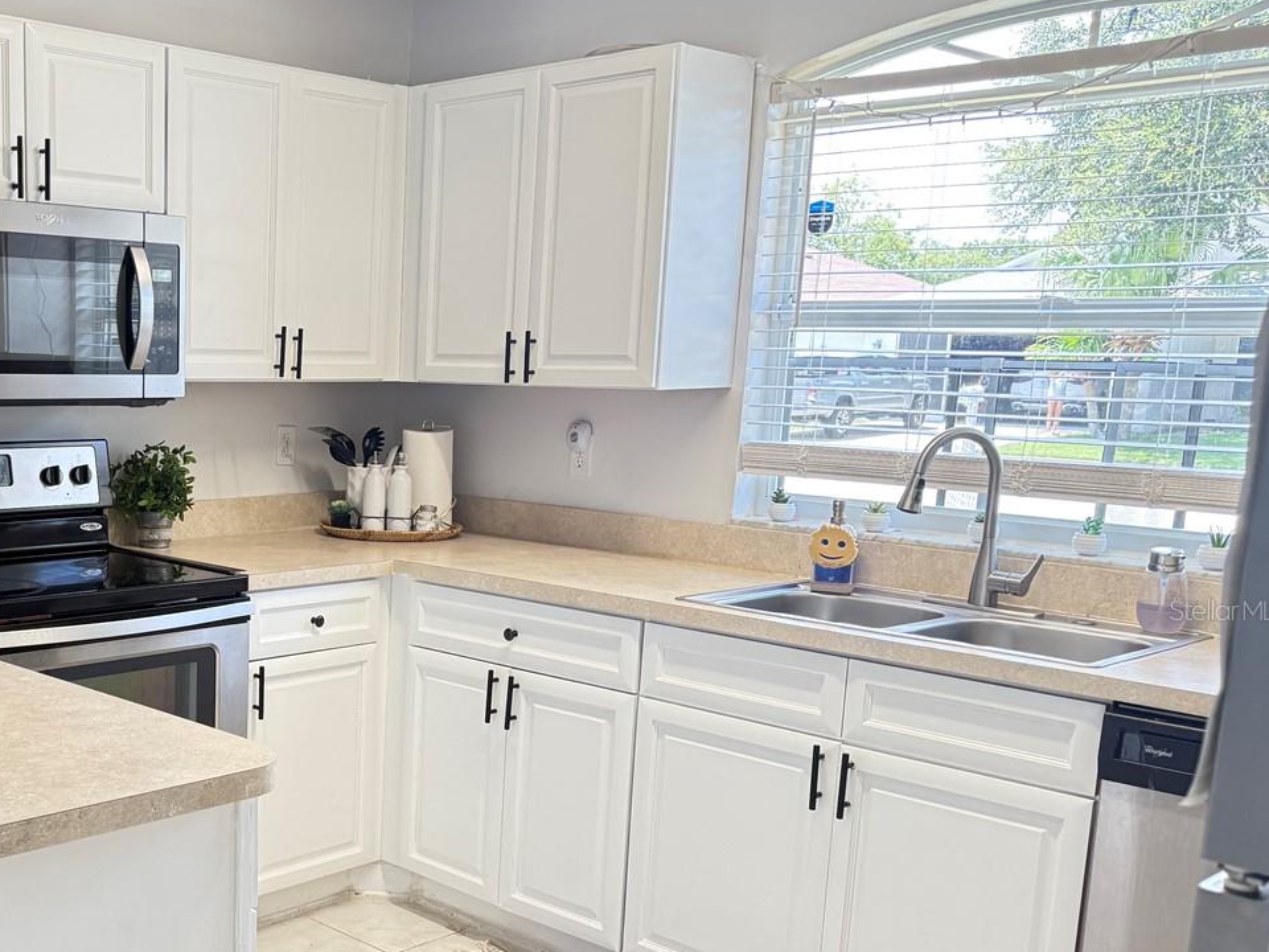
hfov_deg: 44.3
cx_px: 237
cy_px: 610
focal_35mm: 40
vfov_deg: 35.7
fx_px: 1466
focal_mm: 6.76
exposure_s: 1/120
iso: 320
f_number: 1.78
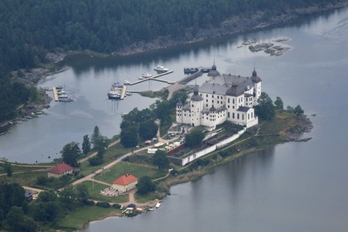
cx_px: 174
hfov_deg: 7.6
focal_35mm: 270
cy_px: 116
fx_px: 2610
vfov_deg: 5.1
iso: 200
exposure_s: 1/2500
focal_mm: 180
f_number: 3.2
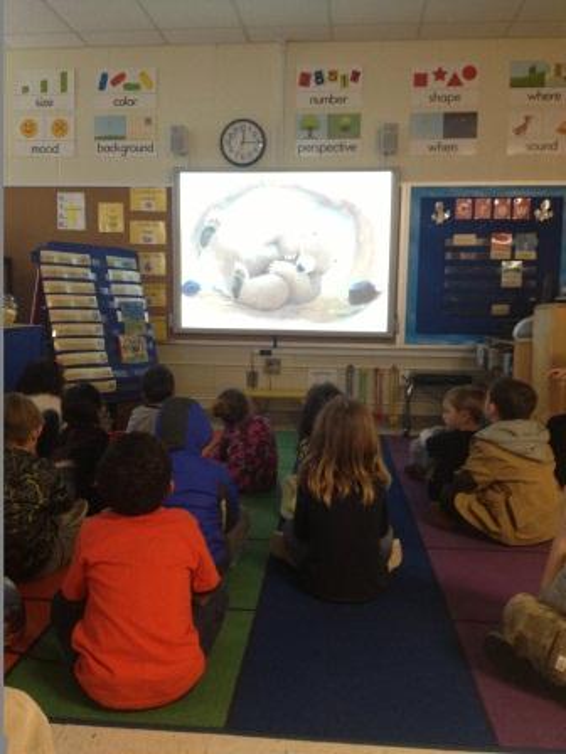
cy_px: 377
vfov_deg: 52.6
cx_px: 283
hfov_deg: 40.7
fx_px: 763
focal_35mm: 35
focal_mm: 4.28
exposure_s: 1/20
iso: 250
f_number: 2.4
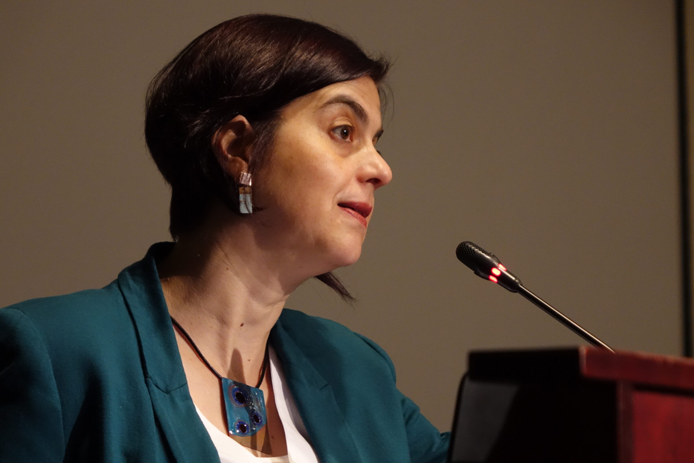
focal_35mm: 143
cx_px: 347
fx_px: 2757
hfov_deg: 14.3
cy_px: 232
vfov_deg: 9.6
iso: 1250
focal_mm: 52.54
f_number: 2.8
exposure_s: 1/160
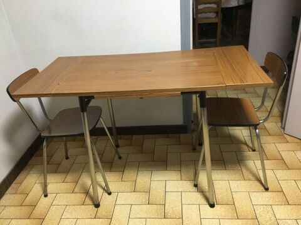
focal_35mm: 31
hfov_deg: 58.4
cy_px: 112
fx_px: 270
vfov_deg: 45.4
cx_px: 150
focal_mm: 3.3
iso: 250
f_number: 2.4
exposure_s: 1/17
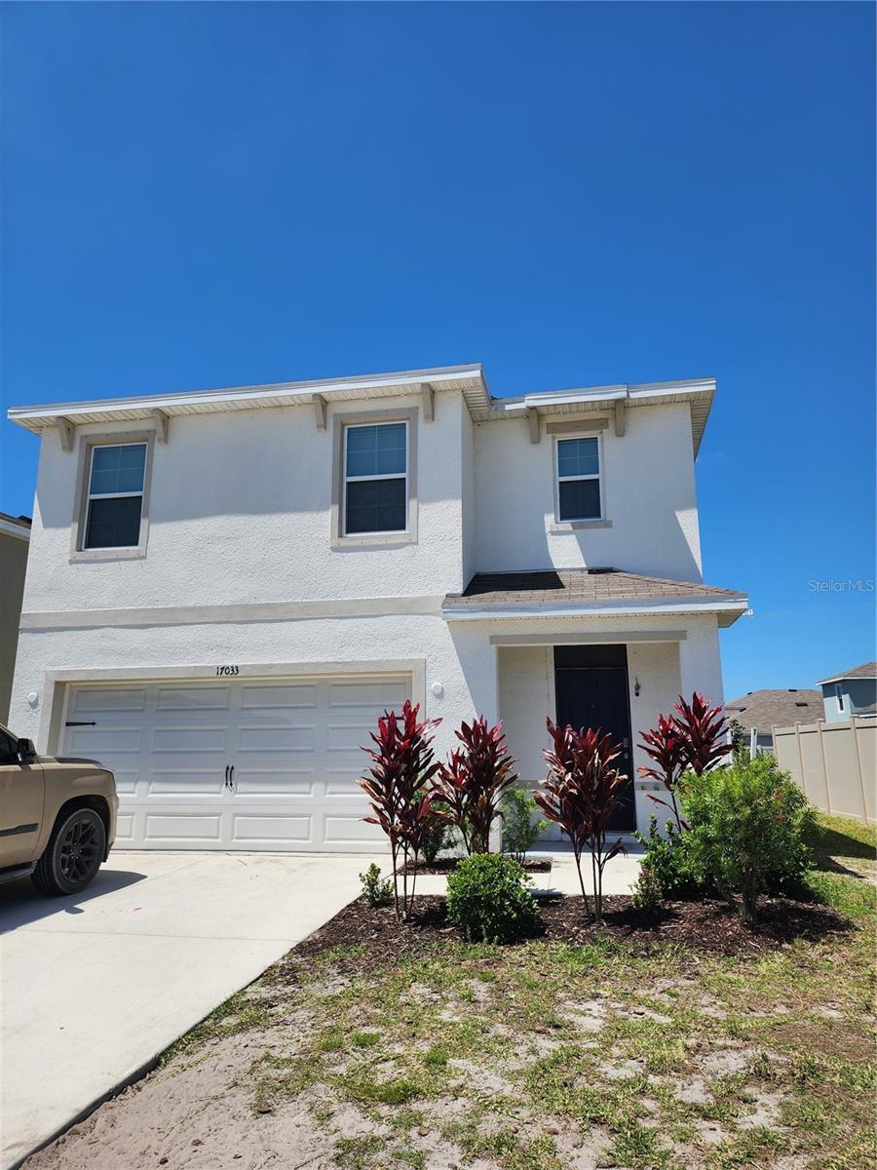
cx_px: 438
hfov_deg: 58.9
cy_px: 585
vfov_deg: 73.9
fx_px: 777
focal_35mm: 23
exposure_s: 1/1433
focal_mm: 6.4
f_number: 1.8
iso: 12
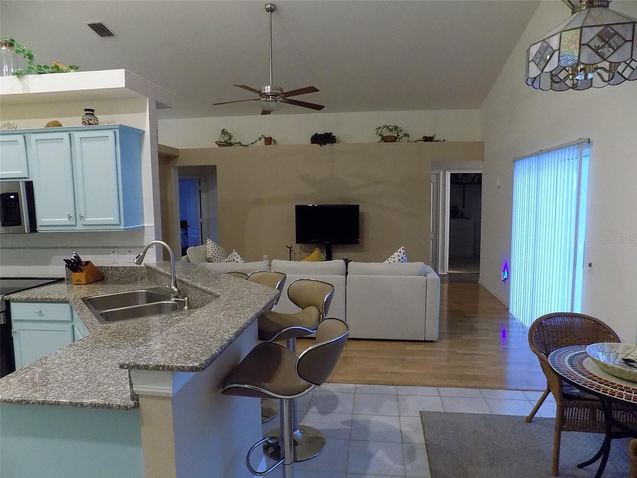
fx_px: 423
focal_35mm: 23
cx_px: 318
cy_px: 239
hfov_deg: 73.9
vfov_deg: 58.9
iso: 400
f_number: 3.1
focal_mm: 4
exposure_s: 1/10
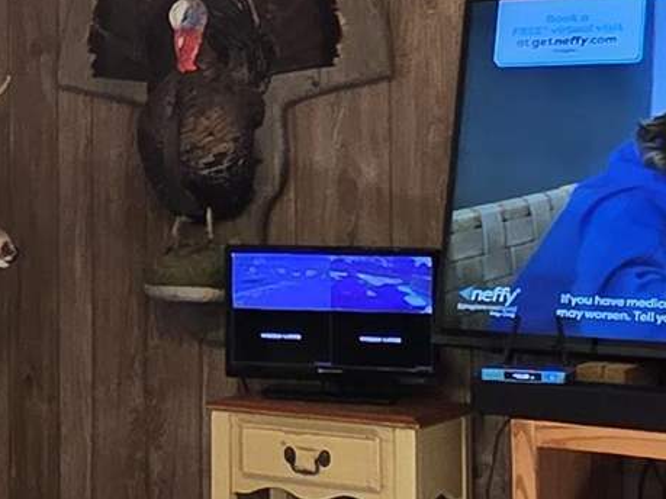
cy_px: 83
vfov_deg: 16.8
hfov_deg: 21.4
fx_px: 1673
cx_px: -52
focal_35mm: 87
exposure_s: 1/60
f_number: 2.2
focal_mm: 2.2
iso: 200
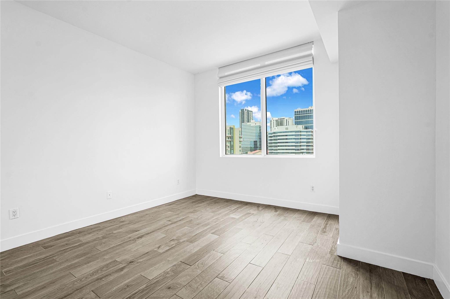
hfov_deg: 96.8
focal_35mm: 16
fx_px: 200
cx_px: 225
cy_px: 150
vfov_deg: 73.7
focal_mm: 16
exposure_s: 1/30
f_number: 7.1
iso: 400
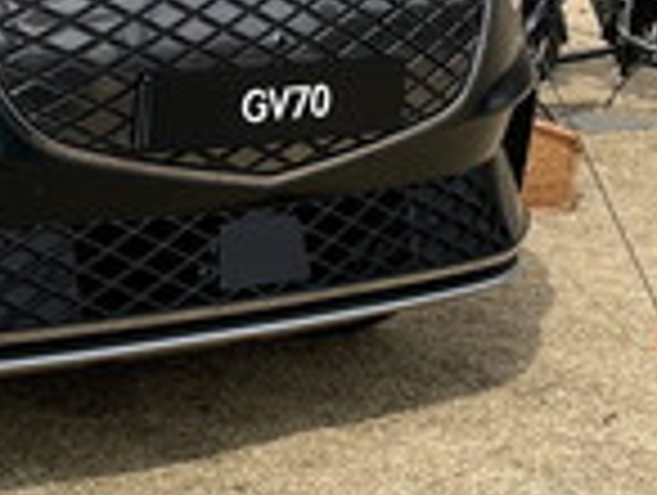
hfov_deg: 18.8
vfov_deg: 14.0
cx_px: 117
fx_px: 1958
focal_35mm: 103
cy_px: -79
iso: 50
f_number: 1.6
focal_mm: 4.2
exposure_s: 1/2747
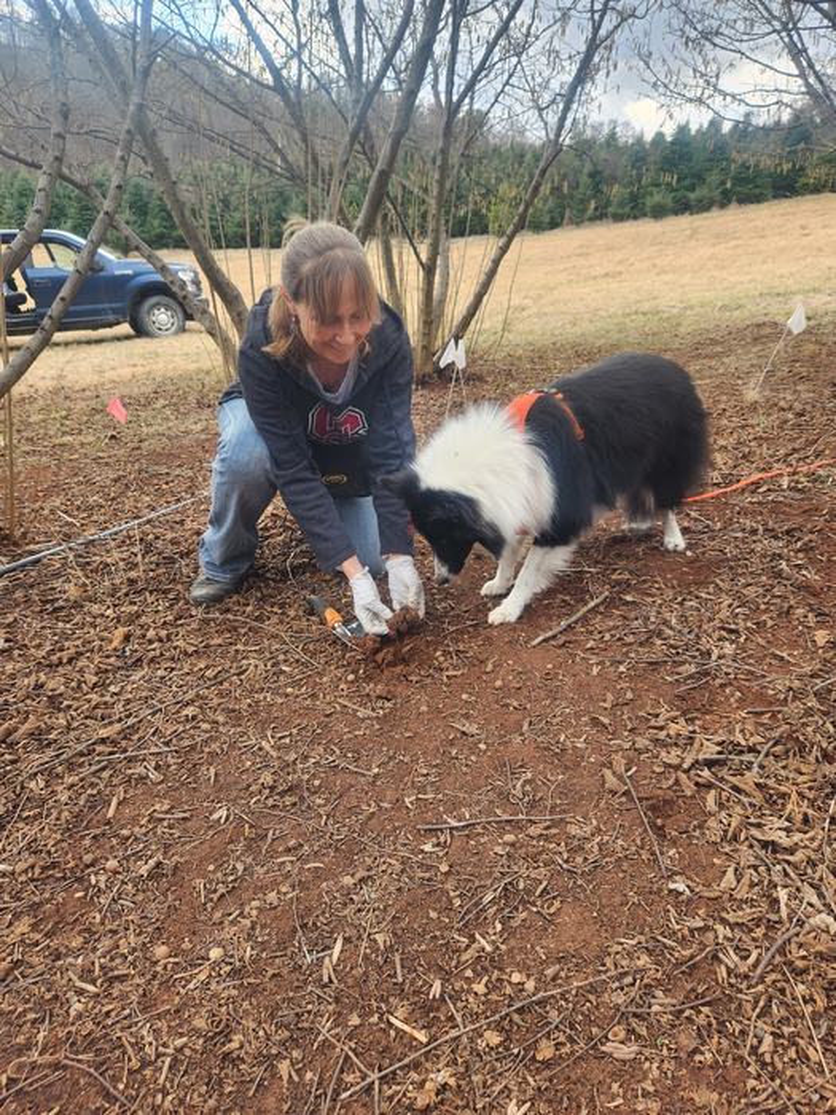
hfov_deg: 58.9
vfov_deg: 73.9
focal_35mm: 23
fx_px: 741
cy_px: 558
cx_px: 418
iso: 32
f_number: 1.8
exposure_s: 1/180
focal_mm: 5.4
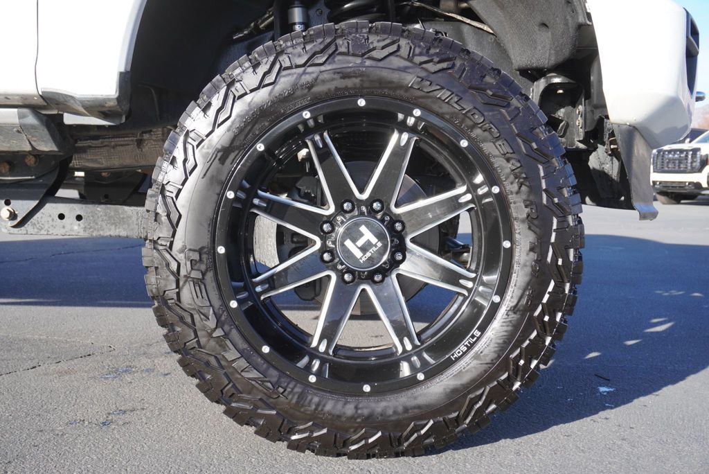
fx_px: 768
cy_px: 237
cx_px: 354
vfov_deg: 34.3
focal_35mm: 39
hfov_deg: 49.5
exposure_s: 1/160
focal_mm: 26
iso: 125
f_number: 6.3
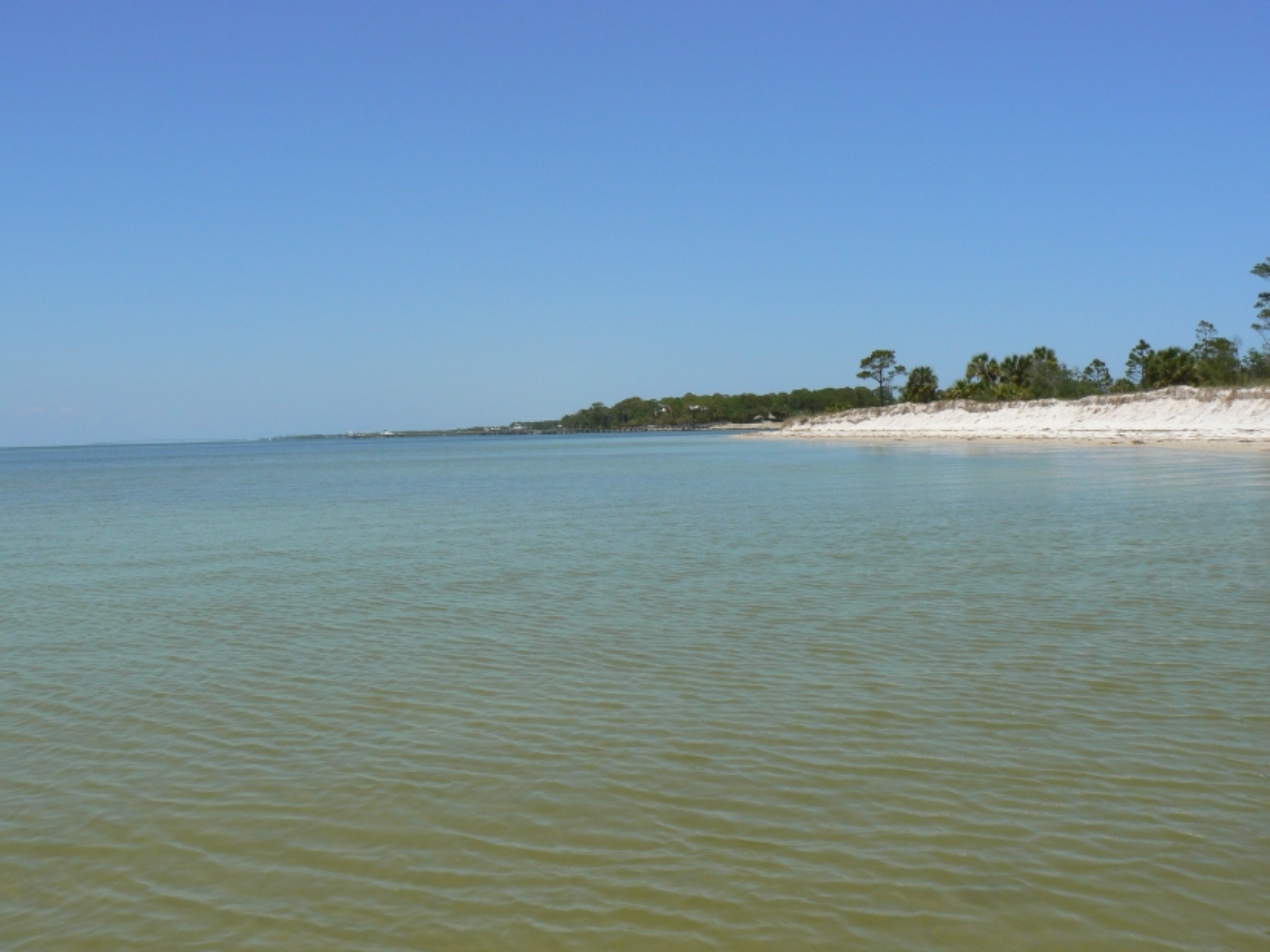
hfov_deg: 51.4
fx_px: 1321
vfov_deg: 39.7
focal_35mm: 36
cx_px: 635
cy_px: 476
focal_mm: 6
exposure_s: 1/400
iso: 80
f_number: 8
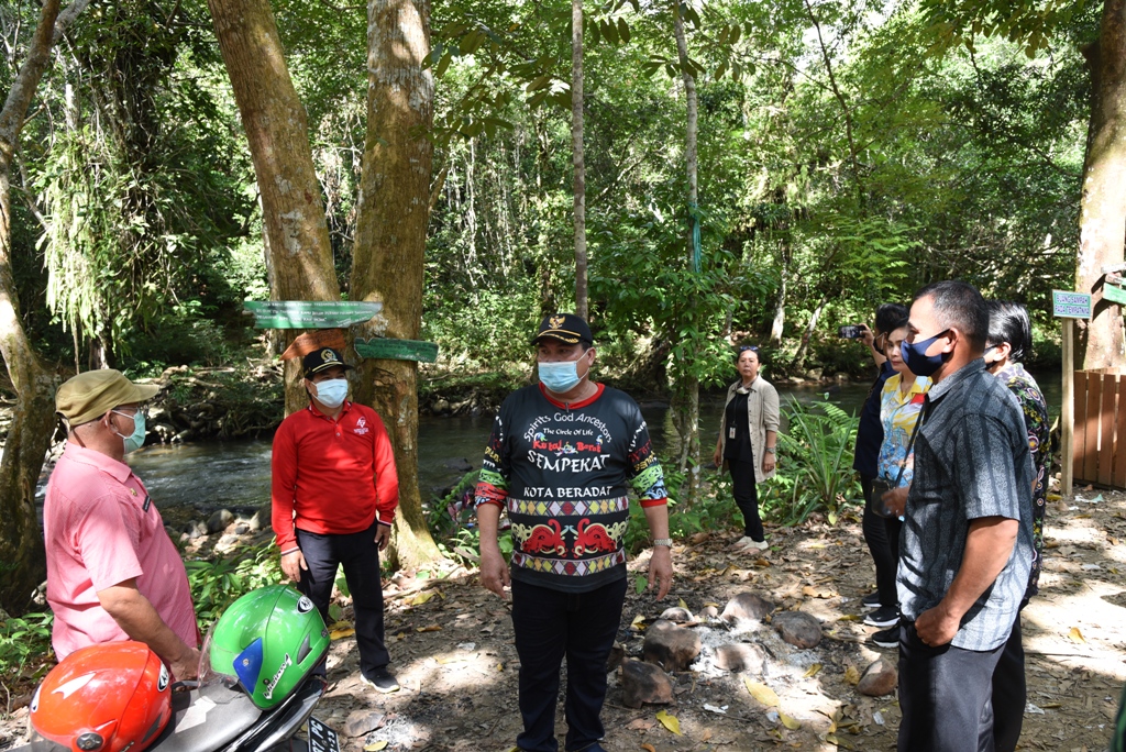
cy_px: 376
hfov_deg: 67.4
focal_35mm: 27
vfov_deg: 48.0
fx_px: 845
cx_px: 563
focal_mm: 27
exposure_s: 1/160
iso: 640
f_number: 6.3
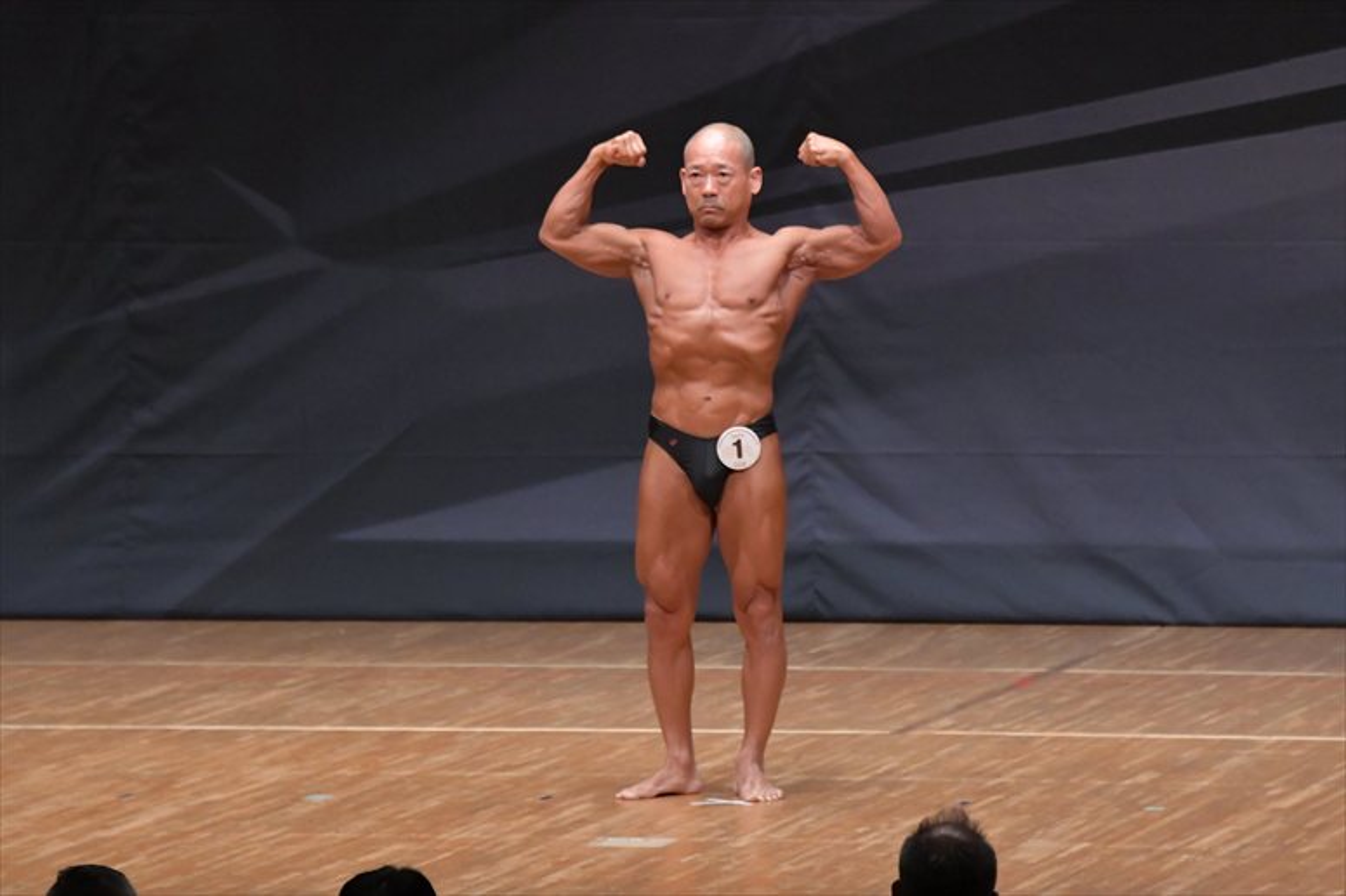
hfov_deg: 7.6
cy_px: 448
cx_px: 673
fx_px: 10090
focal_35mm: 270
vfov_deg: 5.1
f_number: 5.6
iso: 6400
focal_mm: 180
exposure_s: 1/400
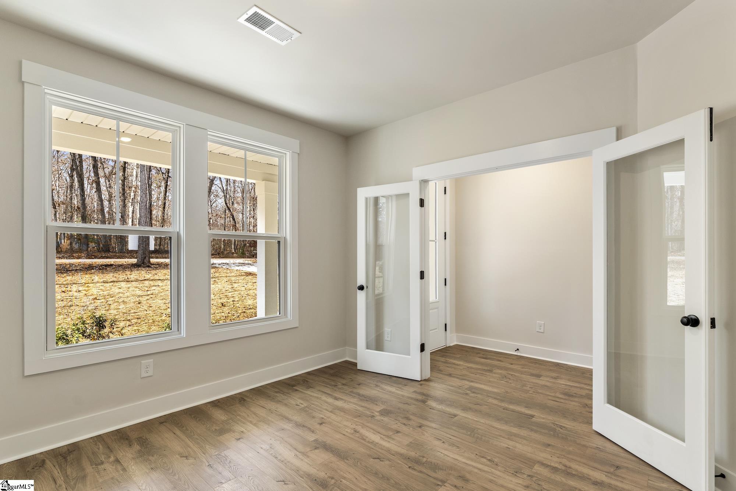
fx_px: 348
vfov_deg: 70.4
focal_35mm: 17
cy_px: 246
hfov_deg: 93.3
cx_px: 368
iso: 400
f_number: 6.3
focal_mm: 17
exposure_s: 1/5
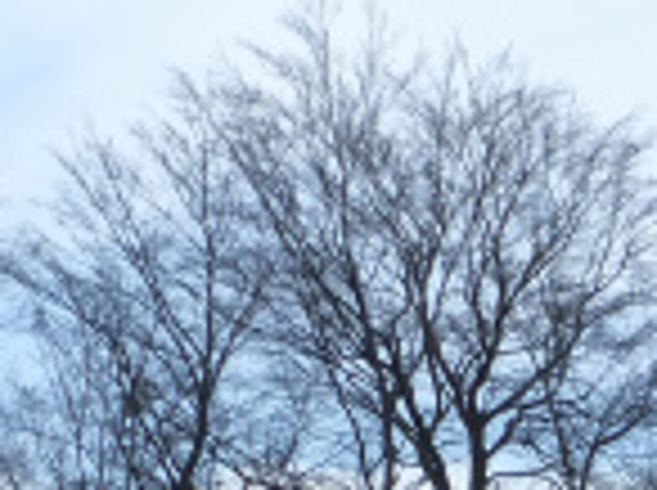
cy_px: 503
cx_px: 814
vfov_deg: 8.7
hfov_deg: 11.4
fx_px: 3221
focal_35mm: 170
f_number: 4
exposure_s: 1/500
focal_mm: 5.4
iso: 160
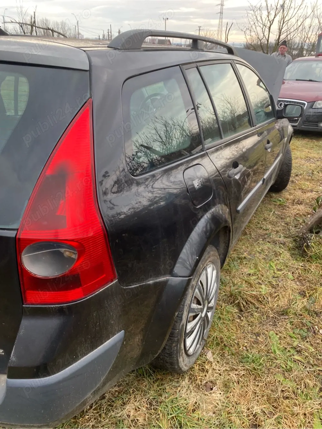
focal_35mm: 26
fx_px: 323
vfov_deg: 67.3
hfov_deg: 53.0
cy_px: 214
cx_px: 161
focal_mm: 4.25
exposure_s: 1/176
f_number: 1.8
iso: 32
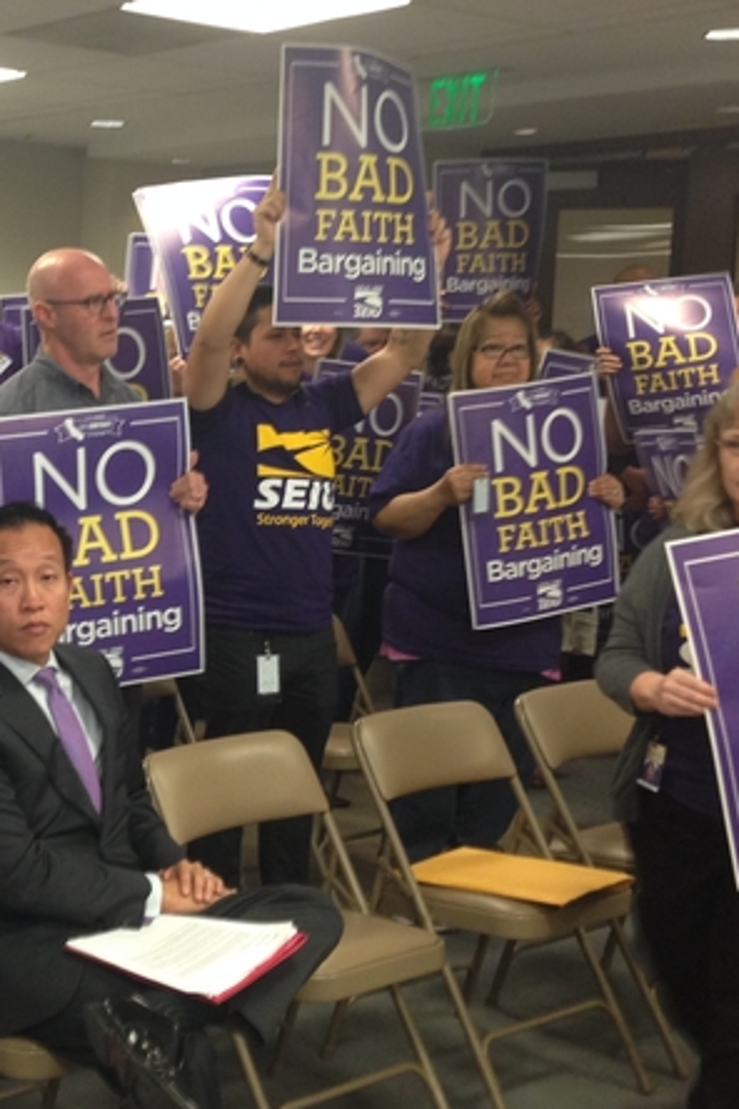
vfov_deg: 34.5
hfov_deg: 22.5
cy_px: 516
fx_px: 1786
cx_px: -2
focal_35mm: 58
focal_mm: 4.12
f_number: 2.4
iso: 100
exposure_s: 1/20
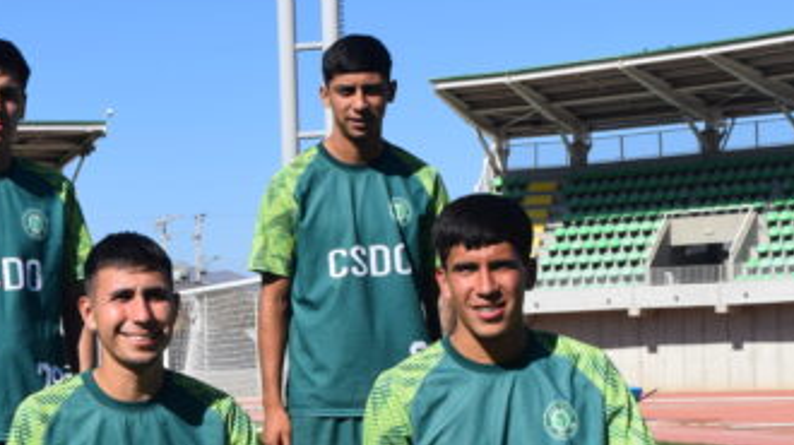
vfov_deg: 14.1
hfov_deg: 24.5
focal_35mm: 84
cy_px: 426
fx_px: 1772
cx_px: 79
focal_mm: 23
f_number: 10
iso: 200
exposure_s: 1/400
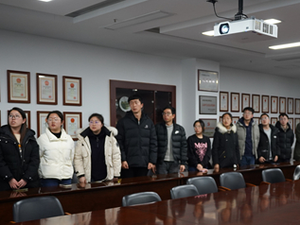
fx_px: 442
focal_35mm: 51
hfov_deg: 36.7
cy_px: 150
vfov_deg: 28.4
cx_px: 220
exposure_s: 1/160
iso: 1600
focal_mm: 28
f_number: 2.8
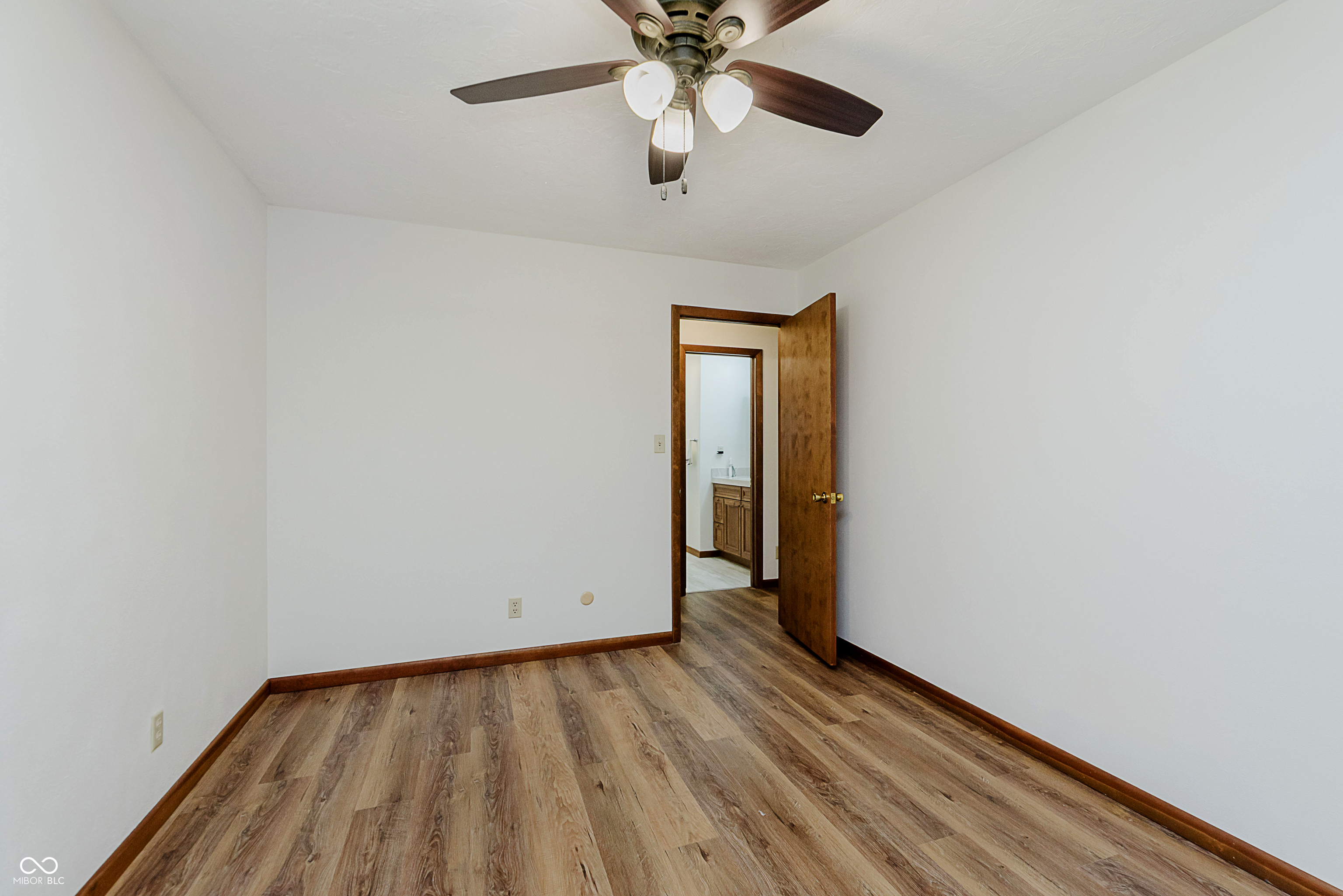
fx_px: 560
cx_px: 672
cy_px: 448
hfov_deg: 100.4
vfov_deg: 77.4
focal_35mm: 15
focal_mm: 15
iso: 320
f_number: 5.6
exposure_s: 1/125
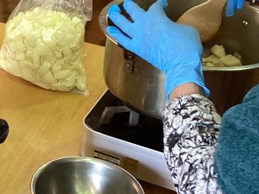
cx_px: -78
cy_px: 35
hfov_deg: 19.6
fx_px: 689
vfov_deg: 15.9
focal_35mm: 92
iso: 160
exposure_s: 1/60
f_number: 2.4
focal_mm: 3.3
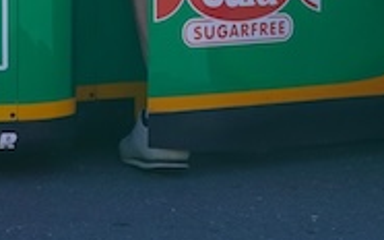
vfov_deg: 5.4
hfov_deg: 9.4
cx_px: 101
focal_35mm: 224
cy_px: -540
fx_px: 2343
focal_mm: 34
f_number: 9
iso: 100
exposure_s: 1/125
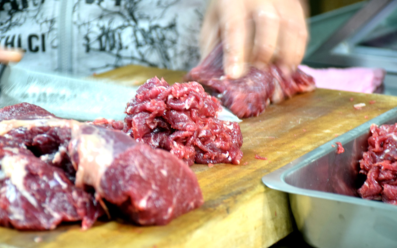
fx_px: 1169
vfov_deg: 12.1
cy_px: 120
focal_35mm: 108
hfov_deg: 19.3
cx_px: 198
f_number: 5
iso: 800
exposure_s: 1/8
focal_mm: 70
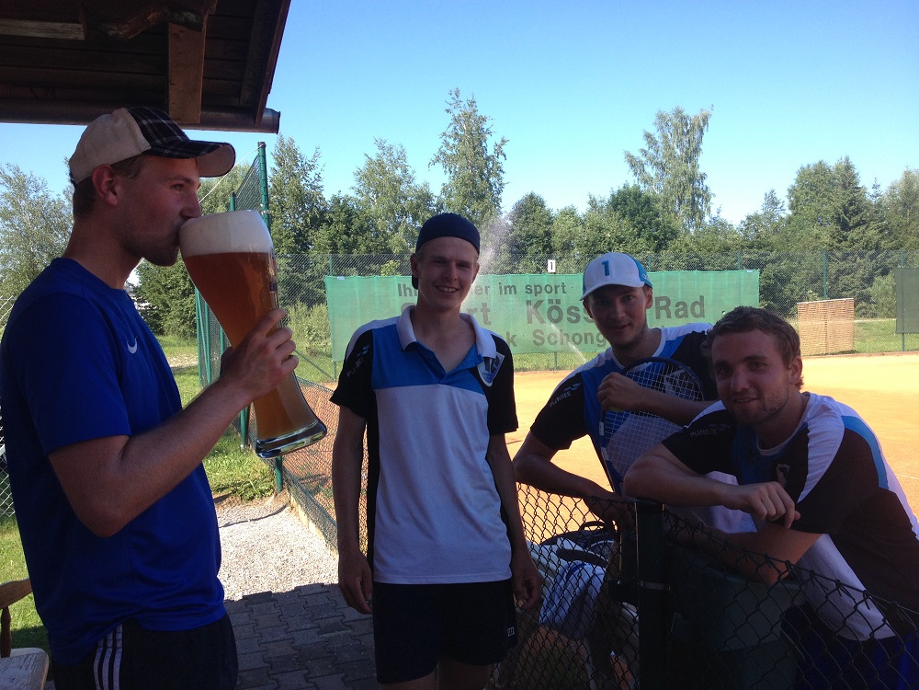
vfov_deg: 40.7
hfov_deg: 52.6
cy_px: 345
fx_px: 929
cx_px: 460
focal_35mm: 35
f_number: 2.4
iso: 50
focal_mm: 4.28
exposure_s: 1/575
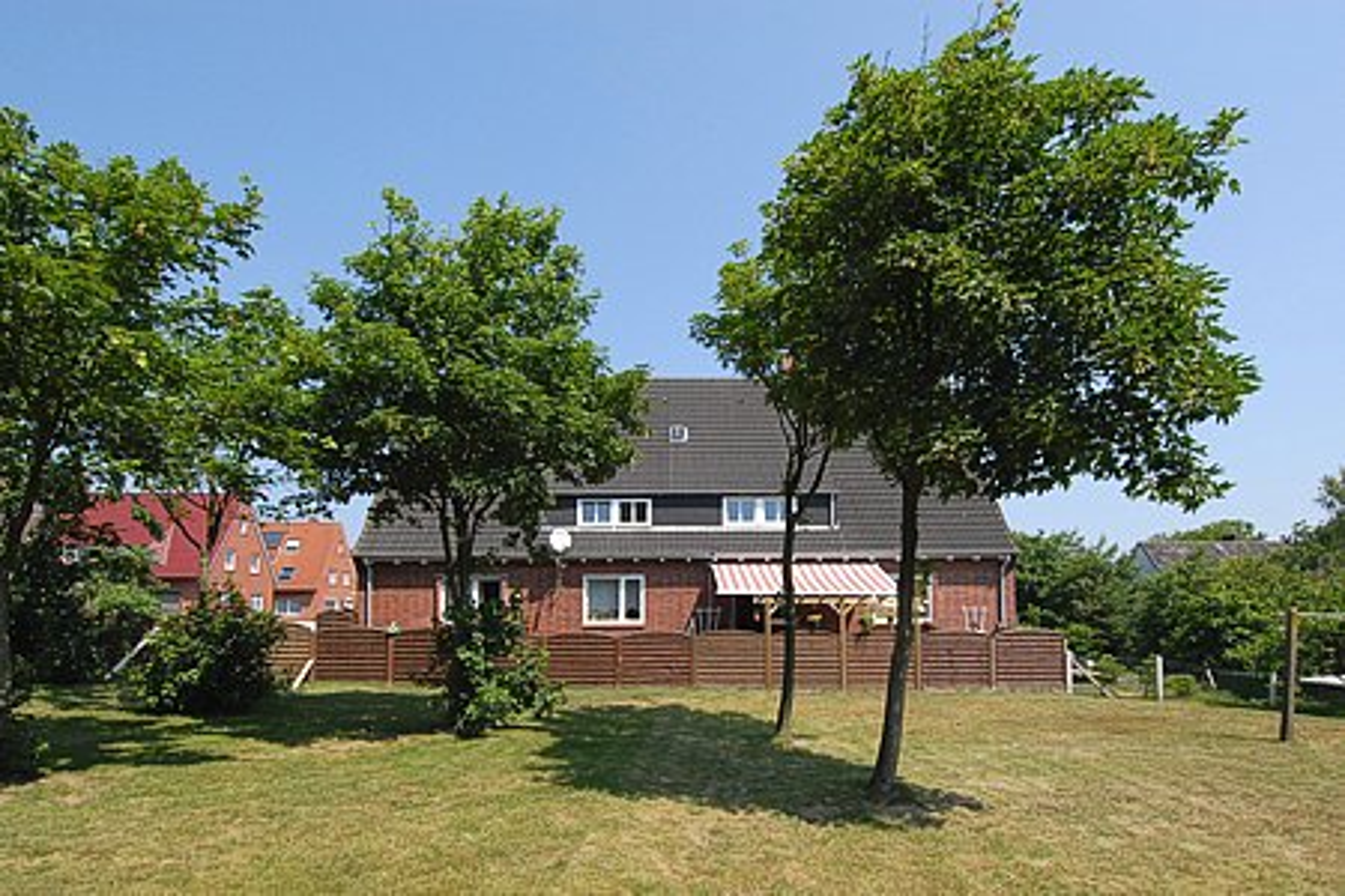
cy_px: 448
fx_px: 672
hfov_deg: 90.0
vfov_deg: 67.4
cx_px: 672
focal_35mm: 18
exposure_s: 1/400
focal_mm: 12
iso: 400
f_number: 10
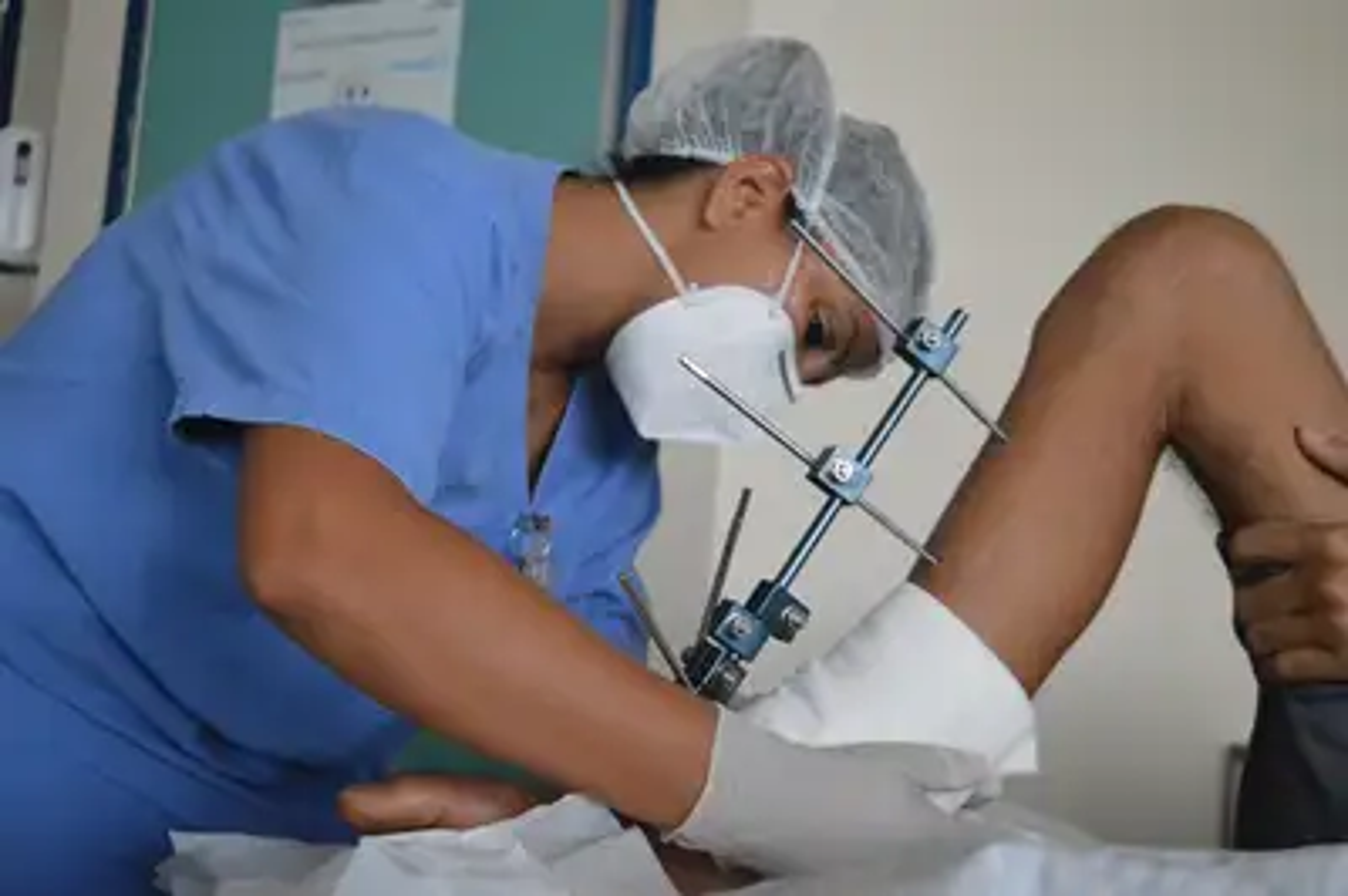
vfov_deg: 30.8
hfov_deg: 45.0
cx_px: 674
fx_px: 1627
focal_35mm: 44
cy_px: 448
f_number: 4.2
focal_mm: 29
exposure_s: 1/250
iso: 3200
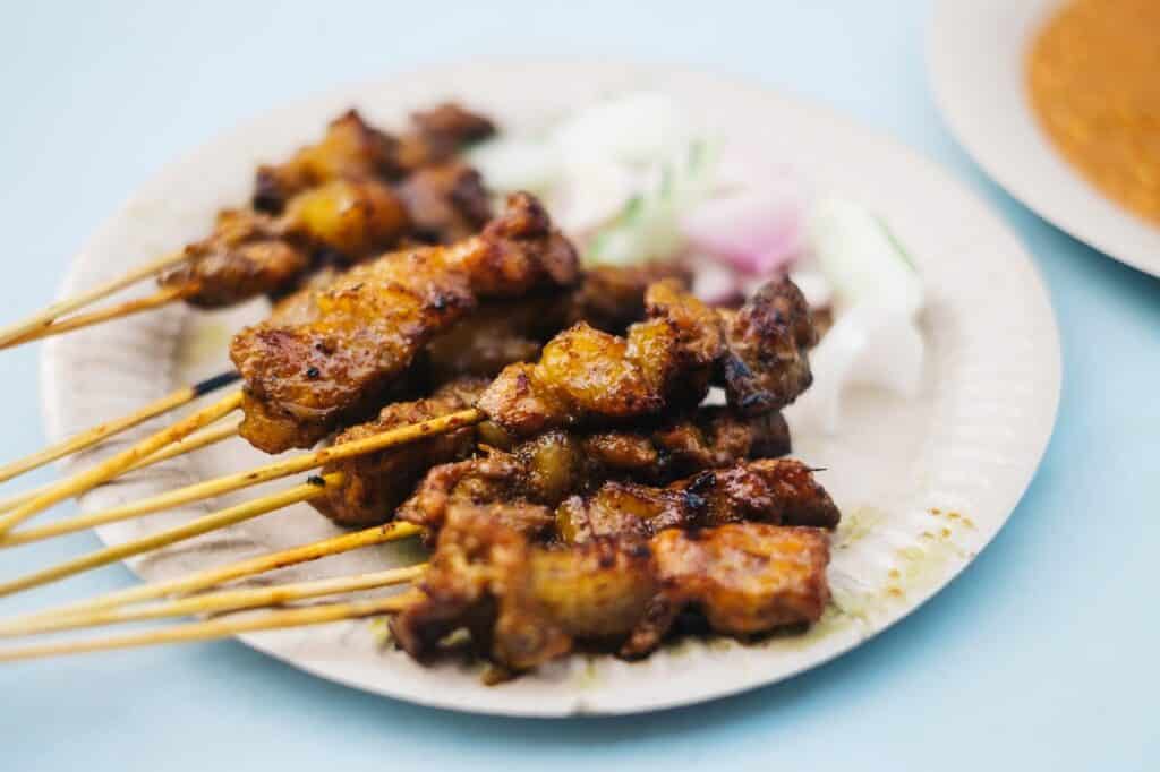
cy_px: 386
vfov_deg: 25.5
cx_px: 580
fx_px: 1707
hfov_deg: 37.5
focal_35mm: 53
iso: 200
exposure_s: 1/125
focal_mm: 35
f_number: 1.8
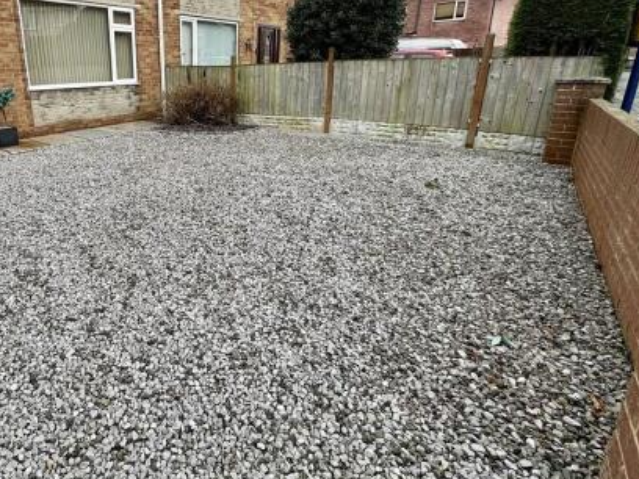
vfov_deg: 64.5
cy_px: 165
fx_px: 369
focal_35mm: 20
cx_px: 192
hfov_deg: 77.9
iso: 40
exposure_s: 1/323
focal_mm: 2.22
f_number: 2.2
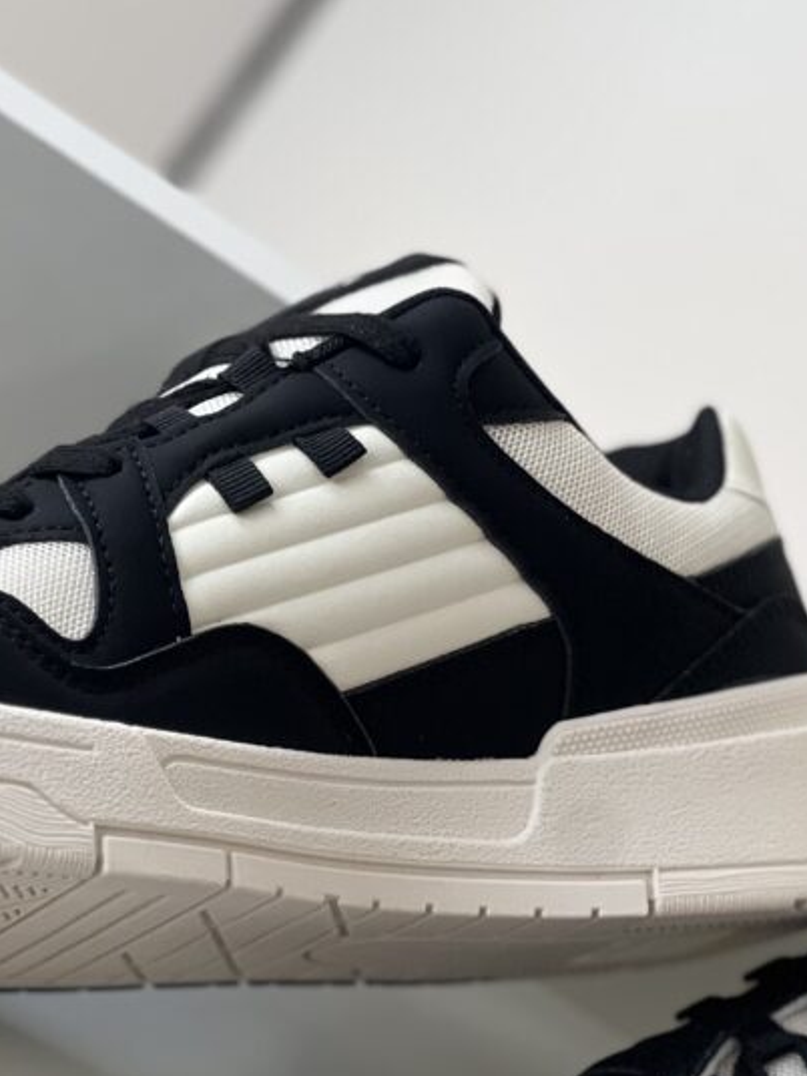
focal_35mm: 134
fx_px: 4165
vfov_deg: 14.6
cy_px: 836
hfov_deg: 11.1
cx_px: 281
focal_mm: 9
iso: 125
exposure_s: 1/120
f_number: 2.8
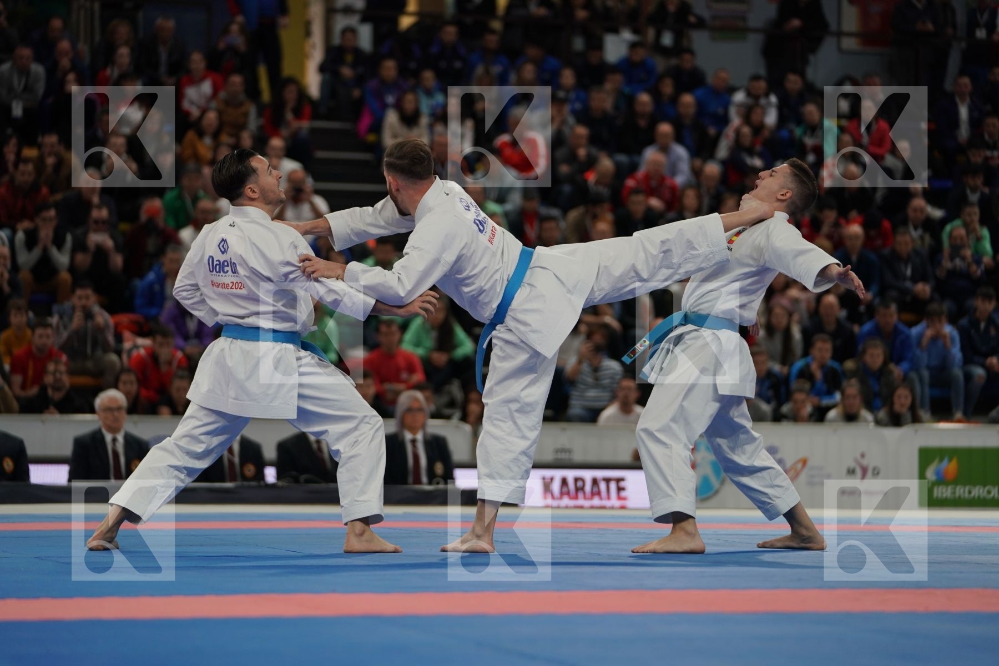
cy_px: 333
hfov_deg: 16.1
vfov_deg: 10.8
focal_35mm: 127
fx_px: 3524
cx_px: 500
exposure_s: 1/500
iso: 640
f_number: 2.8
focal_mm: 127
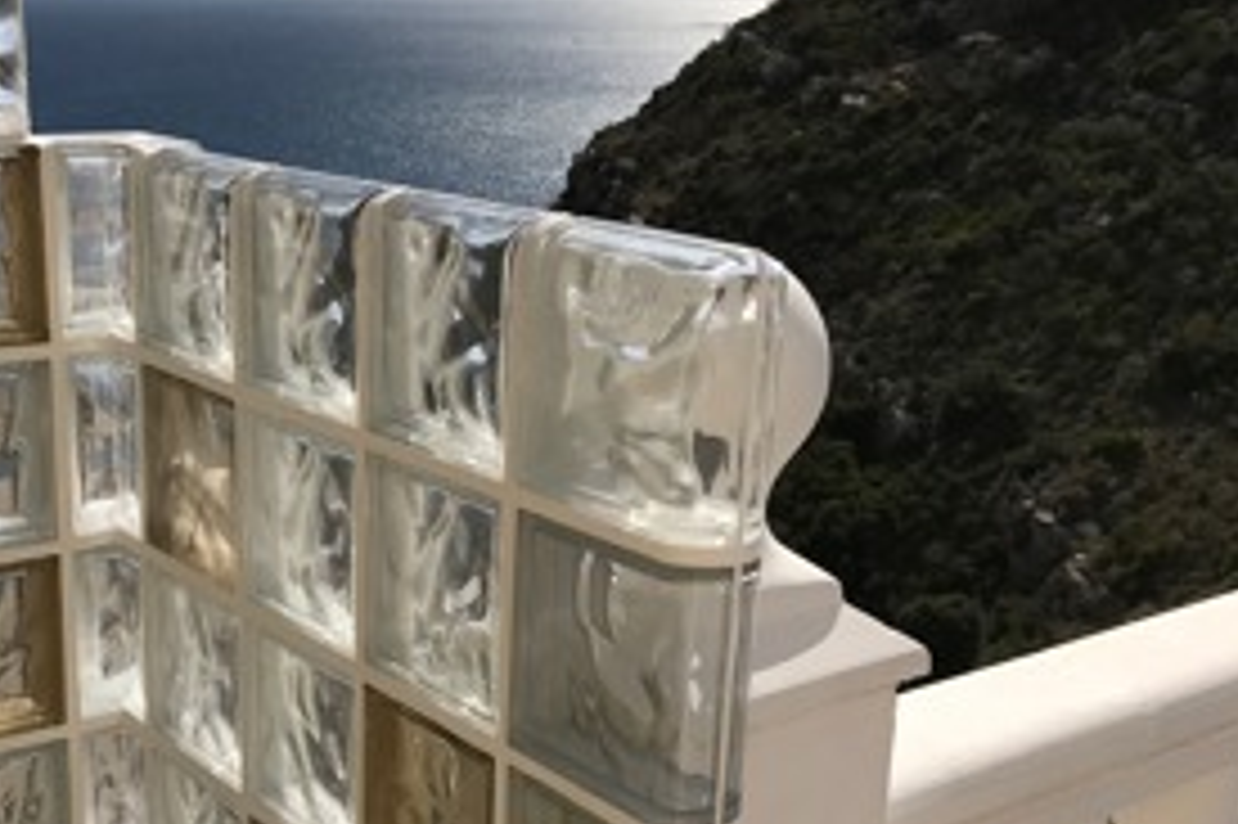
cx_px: 407
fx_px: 1821
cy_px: 581
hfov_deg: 37.1
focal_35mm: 53
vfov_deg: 25.3
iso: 20
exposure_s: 1/6849
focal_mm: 3.99
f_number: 1.8
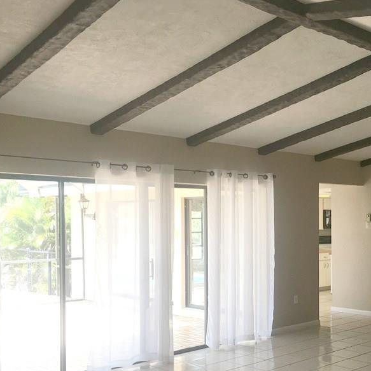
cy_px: 234
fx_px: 546
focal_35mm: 45
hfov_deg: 36.4
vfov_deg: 37.3
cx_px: 291
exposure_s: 1/120
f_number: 2.2
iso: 32
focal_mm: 4.15
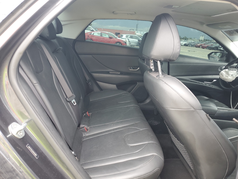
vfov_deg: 53.1
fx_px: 179
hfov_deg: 67.3
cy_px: 90
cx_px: 119
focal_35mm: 26
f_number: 1.5
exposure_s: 1/60.2
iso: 51
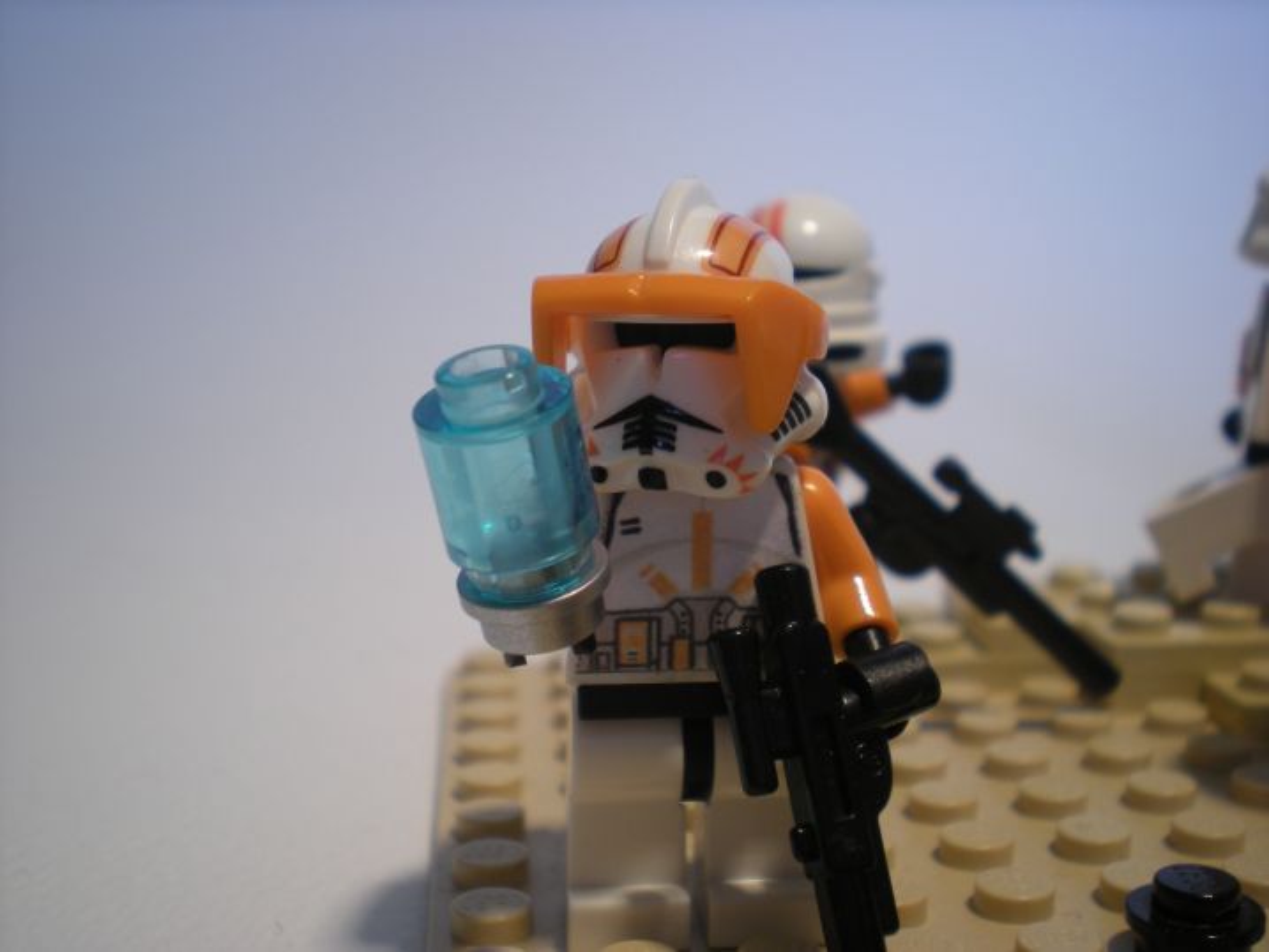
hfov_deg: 42.9
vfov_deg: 32.9
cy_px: 476
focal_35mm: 44
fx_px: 1614
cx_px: 634
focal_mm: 7.4
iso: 65
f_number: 3.5
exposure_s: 1/58
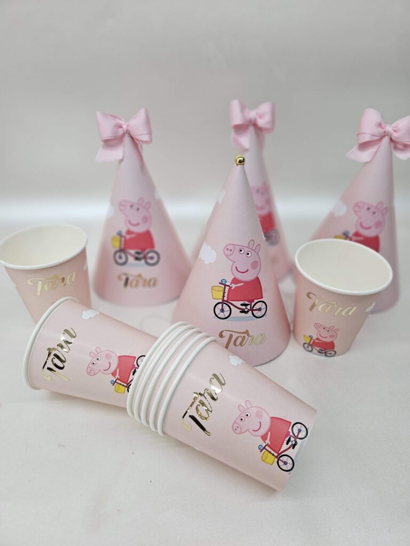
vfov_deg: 73.9
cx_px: 205
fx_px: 363
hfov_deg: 58.9
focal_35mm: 23
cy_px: 273
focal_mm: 5.4
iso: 32
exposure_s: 1/50
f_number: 1.8
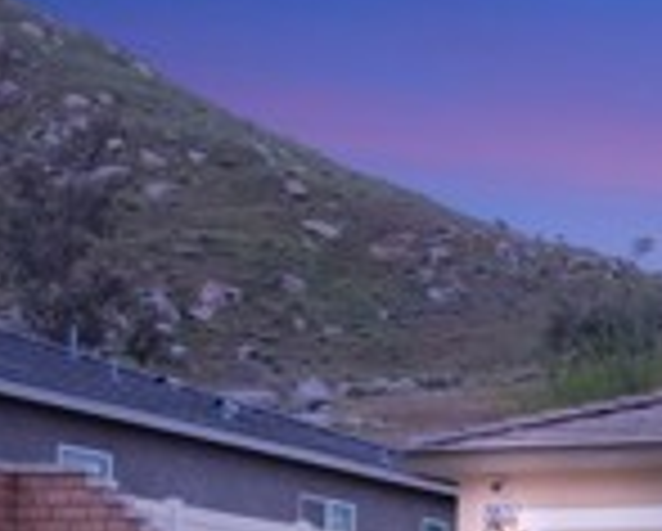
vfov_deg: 10.7
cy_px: 529
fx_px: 2805
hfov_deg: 12.1
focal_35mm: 143
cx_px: 1288
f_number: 22
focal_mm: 35
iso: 100
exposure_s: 1/8
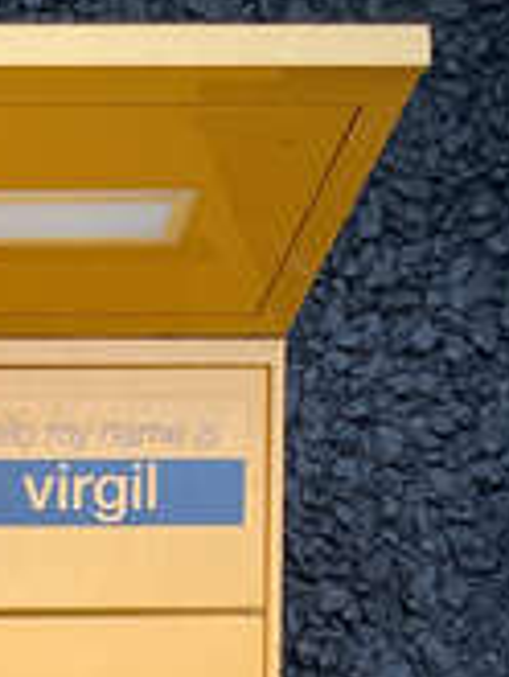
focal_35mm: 126
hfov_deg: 10.8
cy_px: 1157
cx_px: -501
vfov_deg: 14.1
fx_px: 2467
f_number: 1.6
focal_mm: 4.2
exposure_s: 1/121
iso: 50
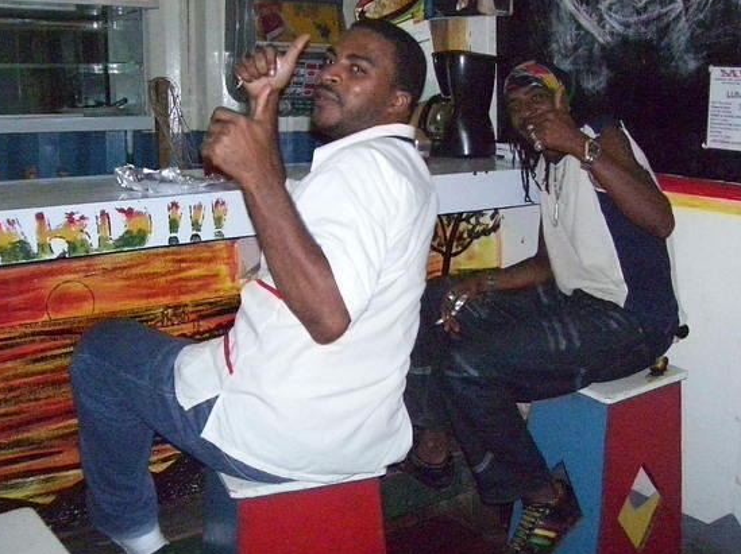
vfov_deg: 34.3
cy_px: 236
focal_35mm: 42
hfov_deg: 44.8
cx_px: 375
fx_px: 898
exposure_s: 1/125
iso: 1250
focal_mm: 6
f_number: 2.7
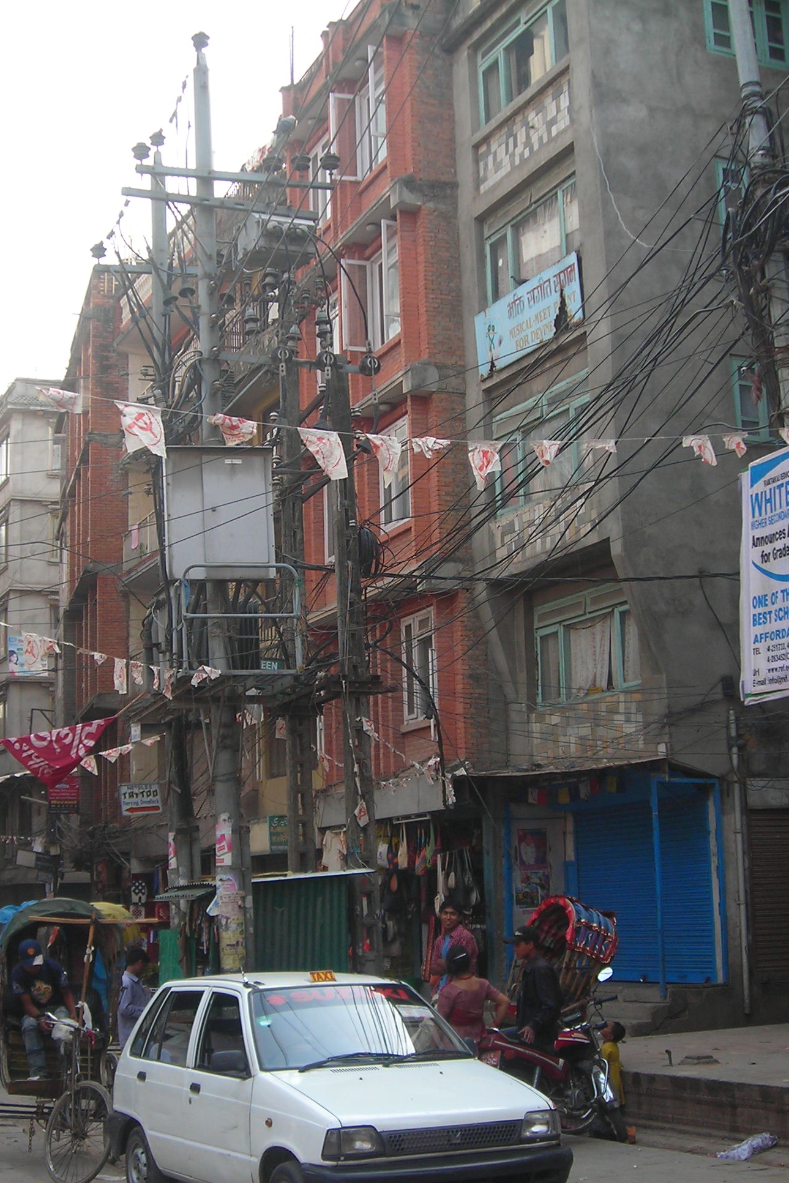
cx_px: 335
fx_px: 1742
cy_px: 589
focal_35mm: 53
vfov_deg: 37.5
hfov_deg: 25.5
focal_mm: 6.3
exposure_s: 1/136
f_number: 3.2
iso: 50
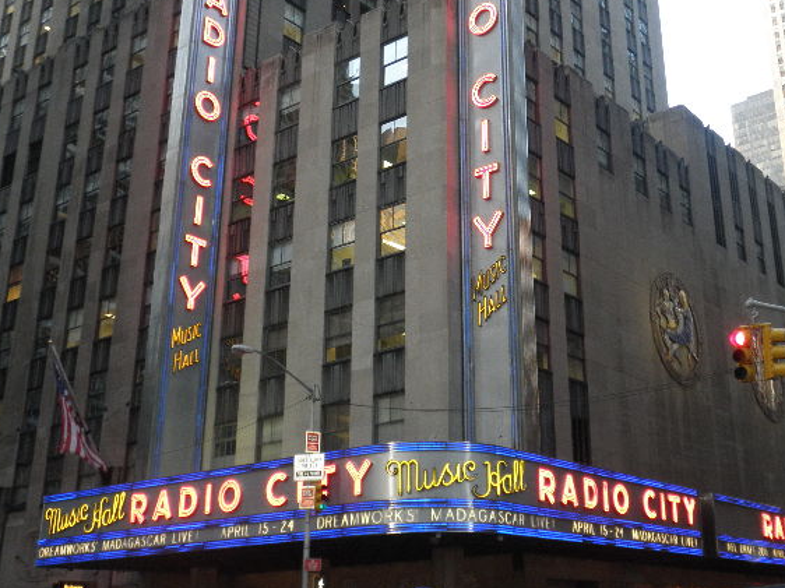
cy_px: 232
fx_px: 1043
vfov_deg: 31.4
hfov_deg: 41.1
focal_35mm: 46
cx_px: 471
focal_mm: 6.1
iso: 200
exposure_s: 1/60
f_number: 3.2
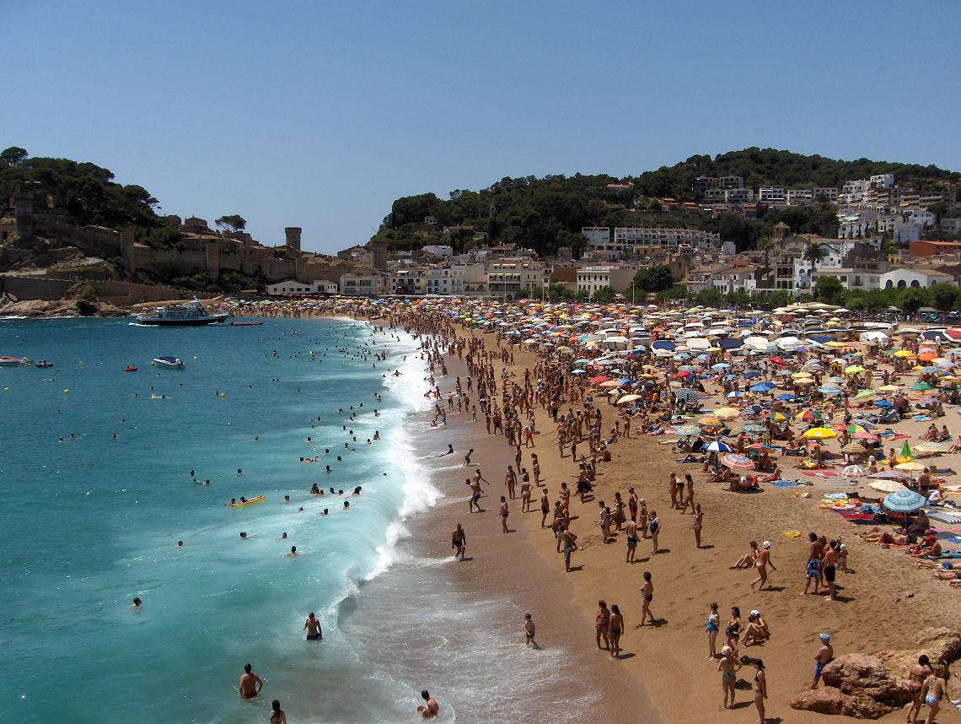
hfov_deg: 47.8
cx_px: 480
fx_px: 1084
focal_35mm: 39
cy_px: 362
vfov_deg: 36.9
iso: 50
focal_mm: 8
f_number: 4.8
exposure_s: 1/1333
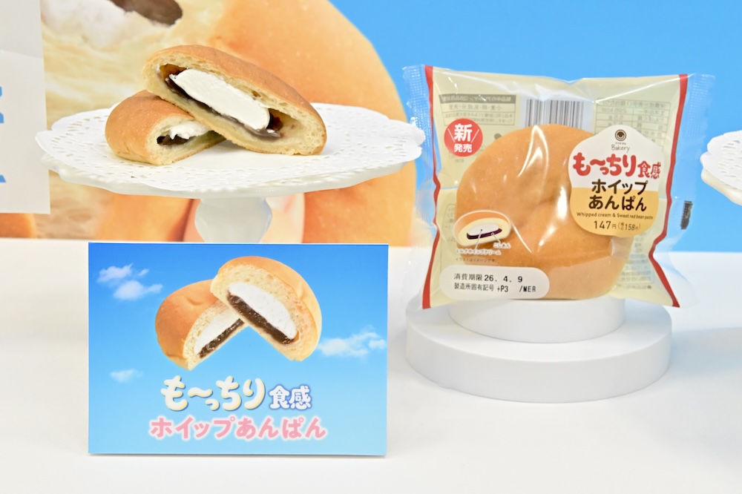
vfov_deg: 15.2
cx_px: 371
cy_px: 247
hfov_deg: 22.6
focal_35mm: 90
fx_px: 1854
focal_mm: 60
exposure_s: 1/160
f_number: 9
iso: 4000
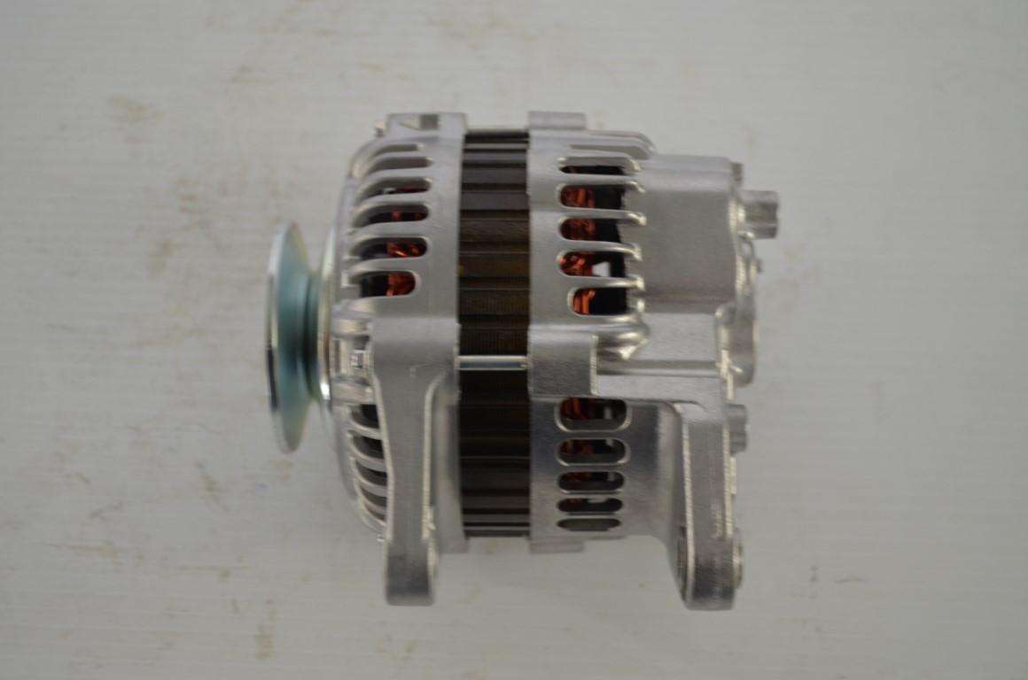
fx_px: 1496
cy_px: 340
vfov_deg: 25.6
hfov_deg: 37.9
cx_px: 514
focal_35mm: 52
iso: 560
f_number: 5
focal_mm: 35
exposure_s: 1/60
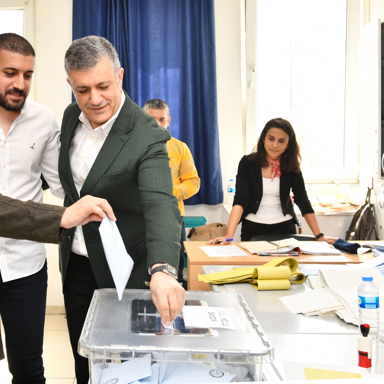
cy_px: 190
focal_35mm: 44
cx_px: 97
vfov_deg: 38.3
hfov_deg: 37.4
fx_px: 552
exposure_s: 1/250
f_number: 4.5
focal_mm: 34
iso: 640
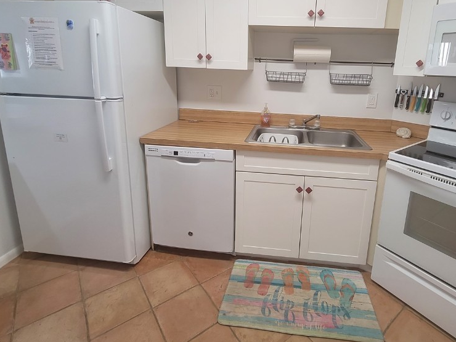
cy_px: 122
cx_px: 268
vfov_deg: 70.1
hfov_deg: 86.9
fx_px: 237
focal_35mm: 18
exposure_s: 1/59
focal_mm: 2.2
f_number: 2.2
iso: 125
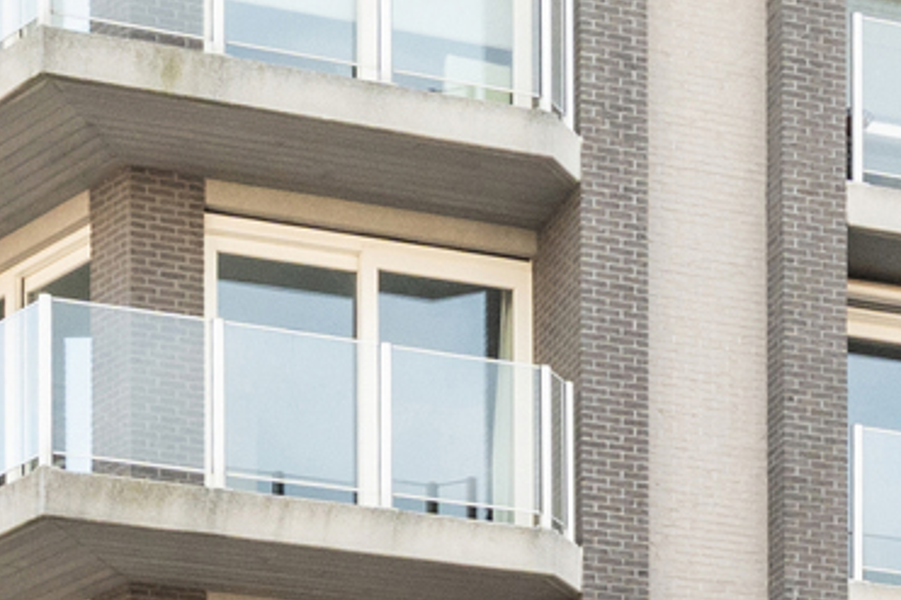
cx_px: 979
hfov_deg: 18.8
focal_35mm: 104
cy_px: 287
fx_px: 2612
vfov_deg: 13.1
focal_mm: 21.5
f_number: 11
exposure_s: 1/100
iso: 400
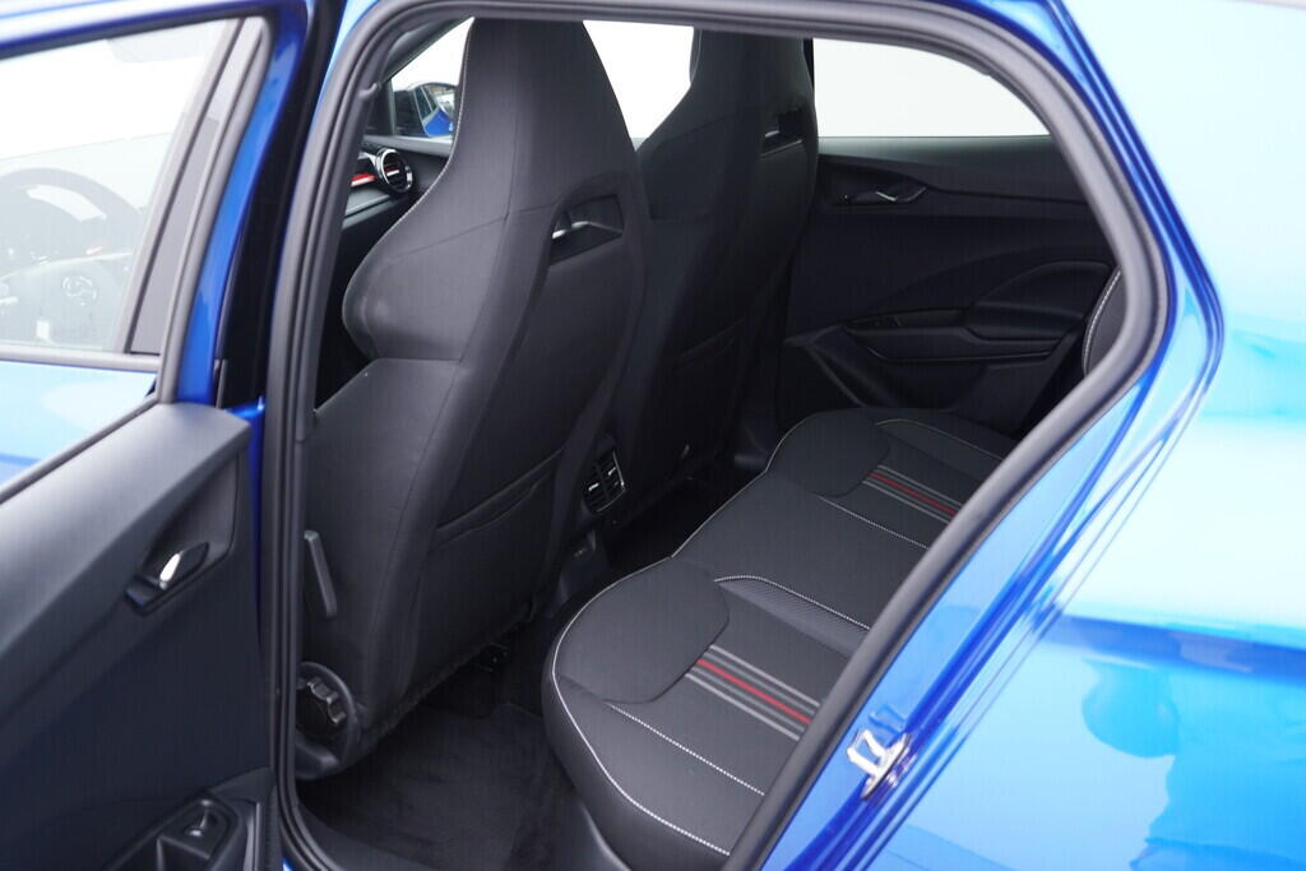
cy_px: 436
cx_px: 653
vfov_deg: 36.9
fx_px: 1306
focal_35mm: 36
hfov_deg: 53.1
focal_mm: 24
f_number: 2.8
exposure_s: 1/40
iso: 320
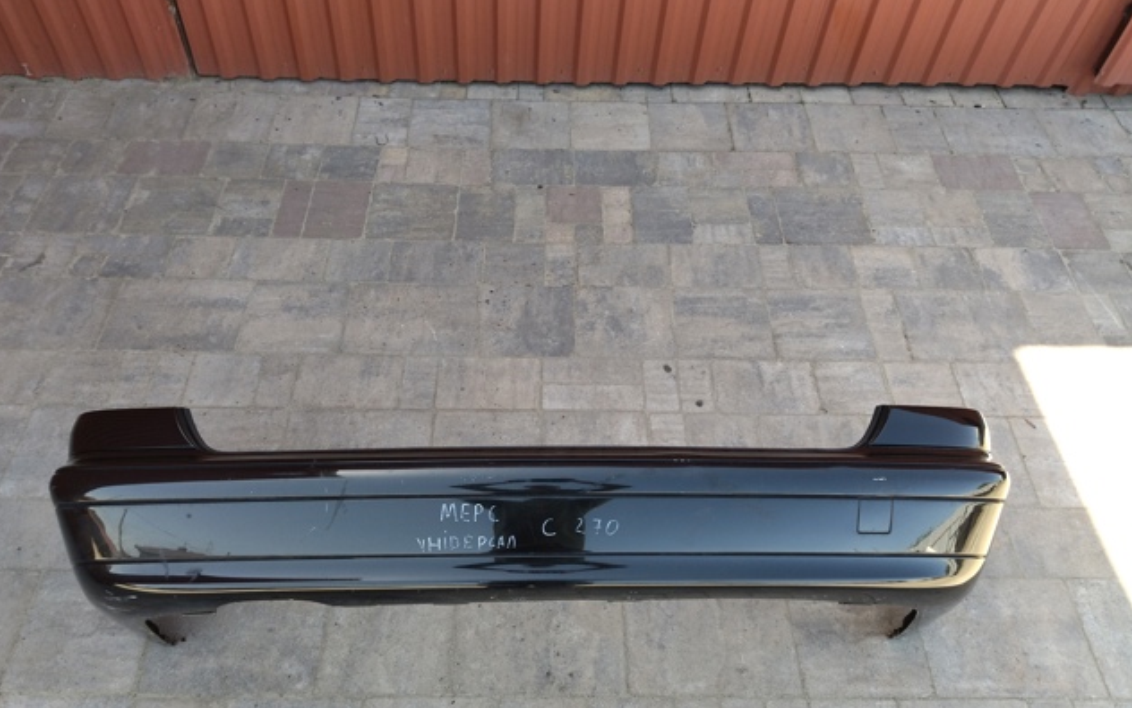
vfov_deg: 43.0
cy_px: 409
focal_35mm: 29
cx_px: 561
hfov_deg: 64.6
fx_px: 895
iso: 100
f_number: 1.79
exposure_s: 1/211
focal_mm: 4.74
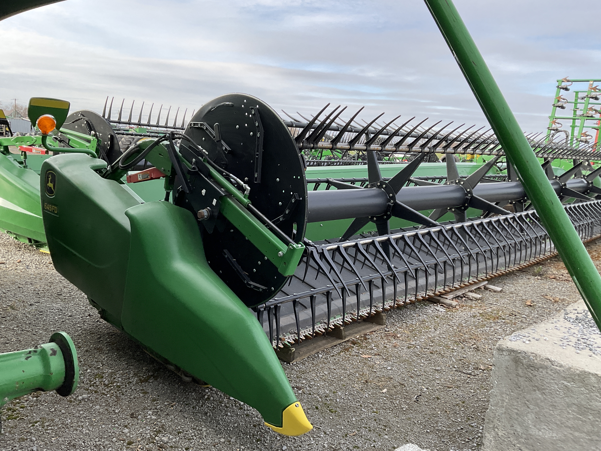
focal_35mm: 29
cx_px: 300
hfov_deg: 61.7
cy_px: 226
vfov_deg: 48.2
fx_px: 503
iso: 16
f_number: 1.8
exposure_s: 1/519
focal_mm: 3
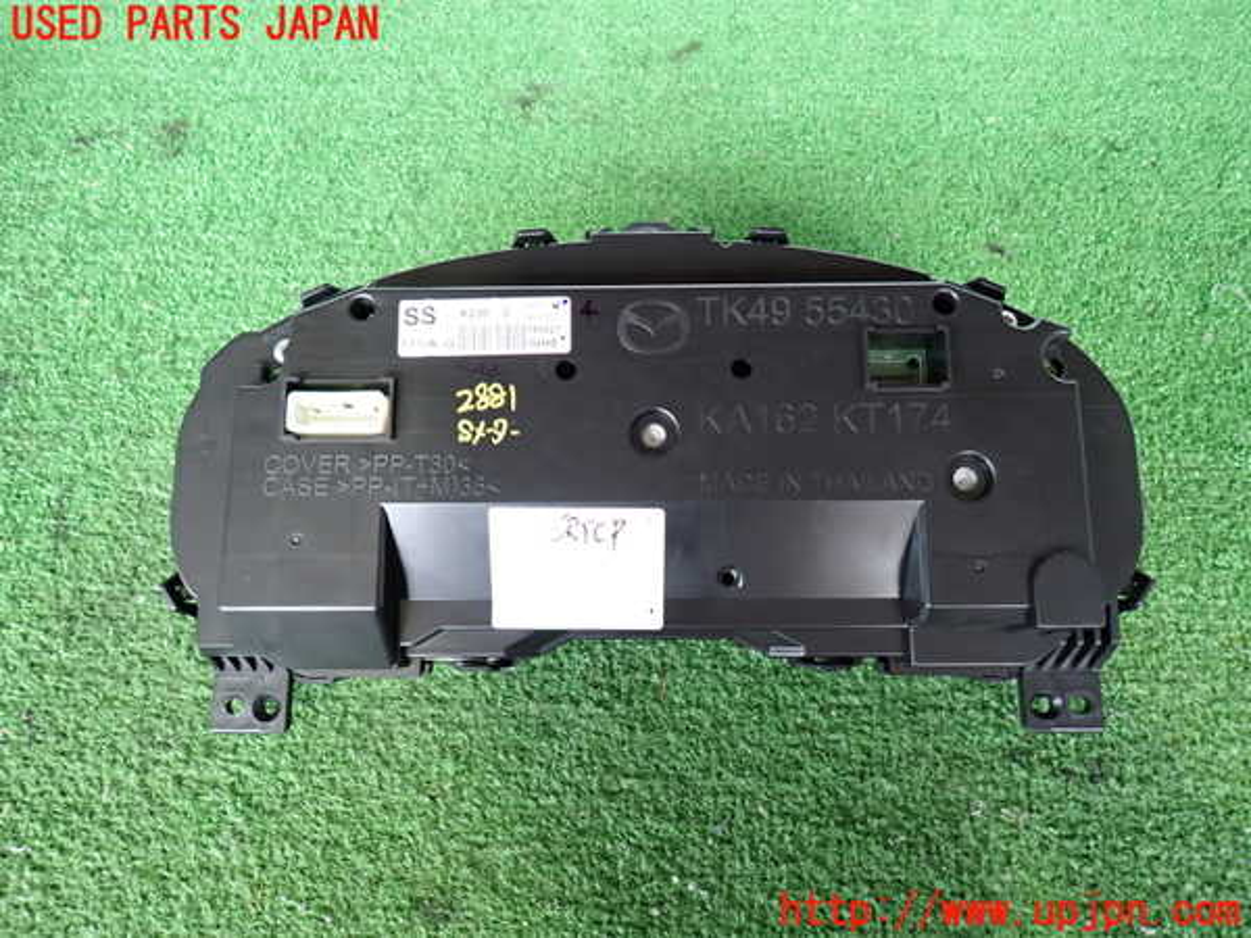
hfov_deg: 69.4
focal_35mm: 25
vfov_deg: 54.9
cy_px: 469
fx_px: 903
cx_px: 626
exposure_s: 1/30
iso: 250
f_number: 2
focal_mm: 4.5
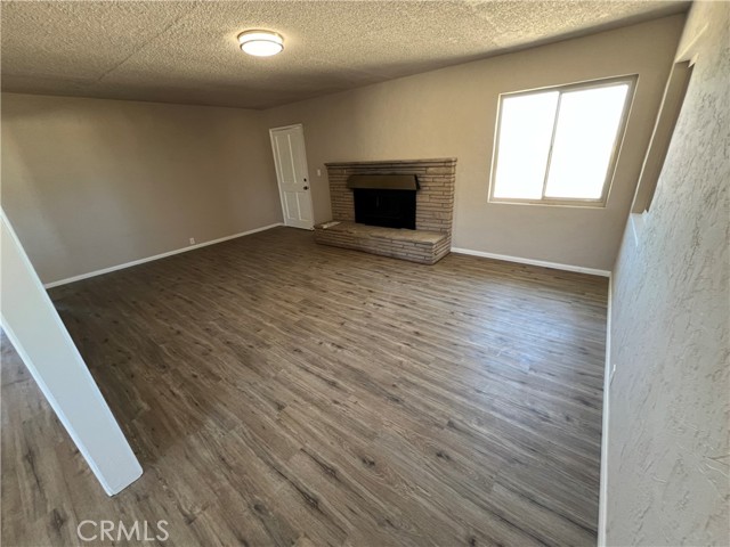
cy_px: 274
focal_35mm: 13
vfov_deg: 89.9
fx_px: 274
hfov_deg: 106.2
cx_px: 365
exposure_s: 1/99
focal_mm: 1.57
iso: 200
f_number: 1.8
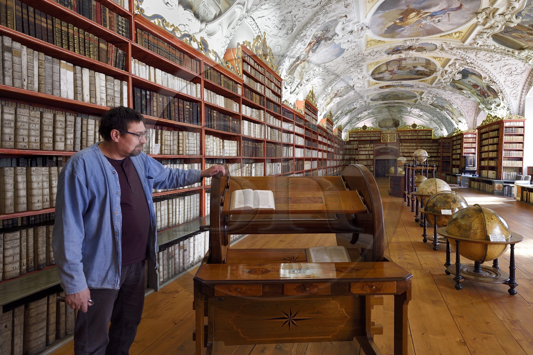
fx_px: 326
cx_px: 266
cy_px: 178
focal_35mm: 22
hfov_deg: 78.6
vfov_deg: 57.2
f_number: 5
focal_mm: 22
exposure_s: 1/25
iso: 800
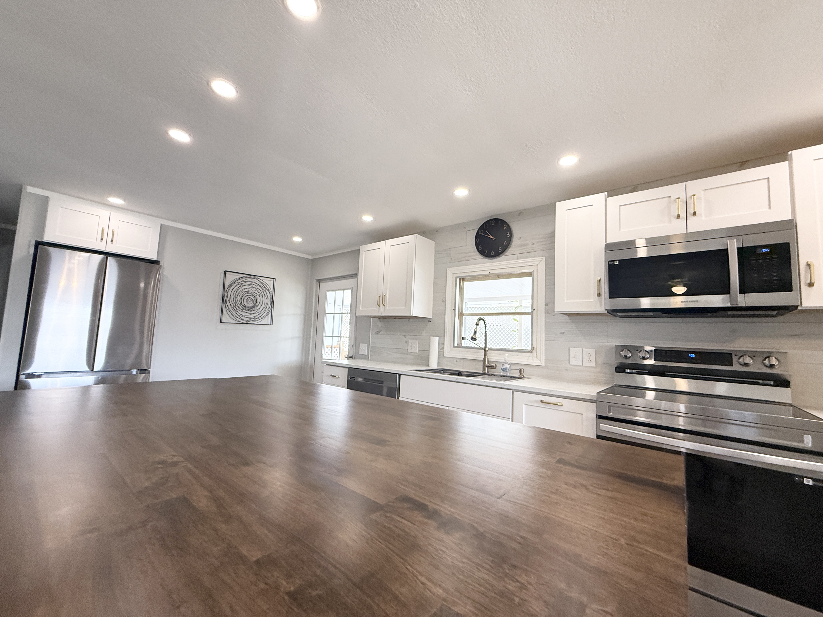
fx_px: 333
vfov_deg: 85.7
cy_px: 308
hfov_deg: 102.1
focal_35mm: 14
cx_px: 412
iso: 250
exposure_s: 1/120
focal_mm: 2.22
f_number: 2.2
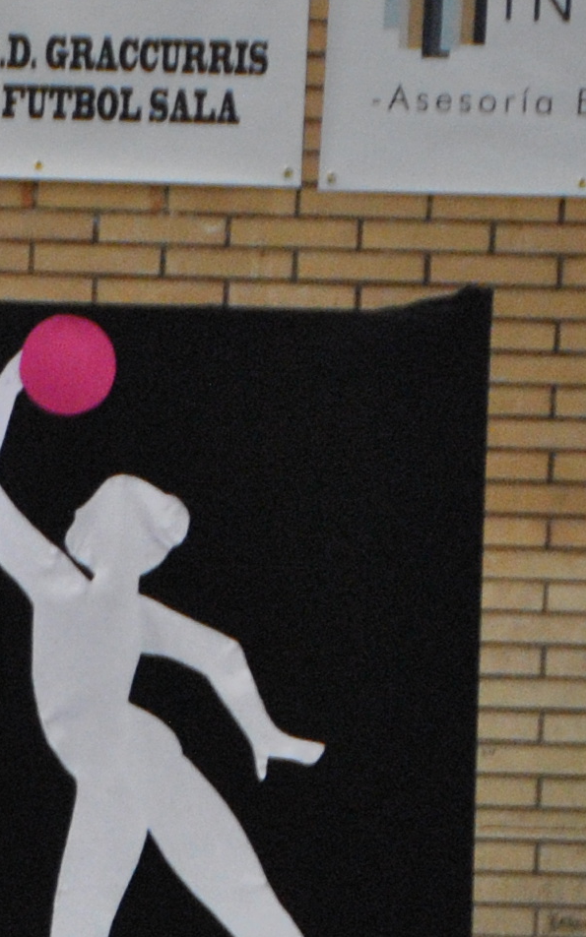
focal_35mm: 467
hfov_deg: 2.8
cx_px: -886
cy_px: 1010
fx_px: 11935
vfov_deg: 4.5
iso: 800
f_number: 5.3
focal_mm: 75
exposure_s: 1/200
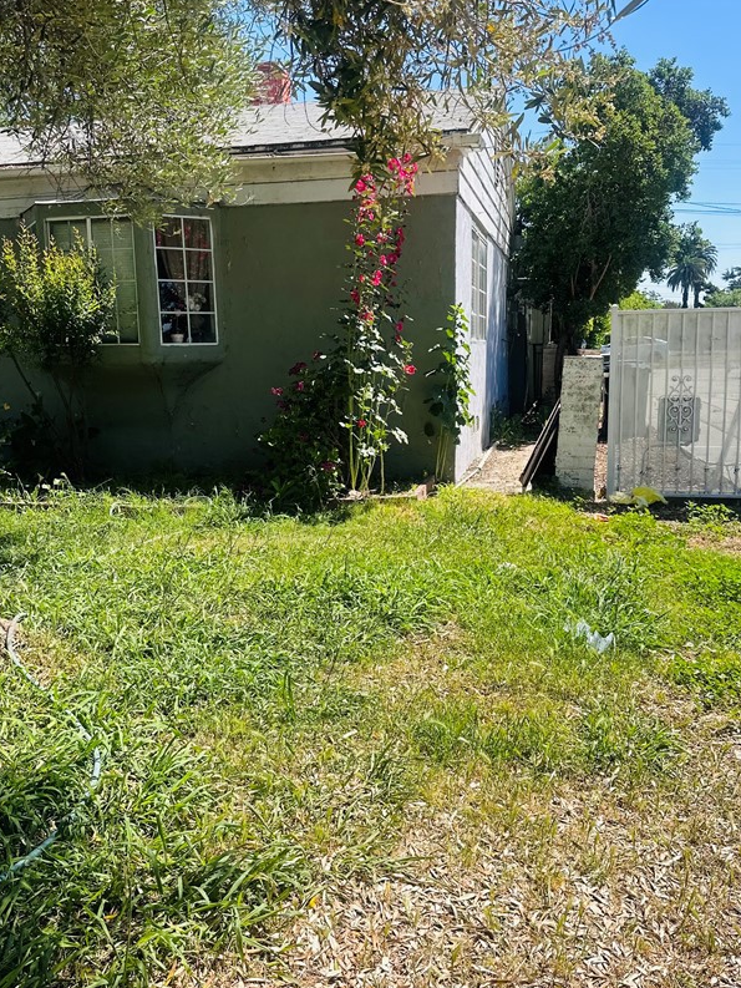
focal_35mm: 31
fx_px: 885
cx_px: 342
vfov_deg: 58.3
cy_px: 487
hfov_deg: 45.4
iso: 80
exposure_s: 1/3356
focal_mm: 6.86
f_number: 1.78
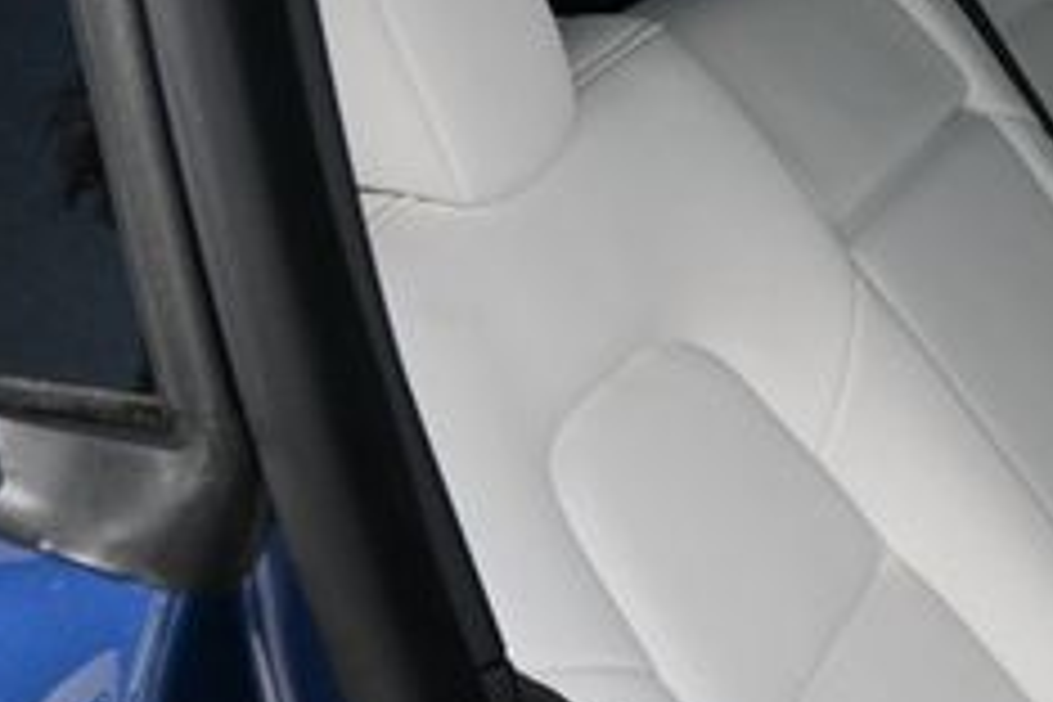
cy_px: 504
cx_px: 1390
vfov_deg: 16.2
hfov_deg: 21.7
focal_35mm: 84
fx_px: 2458
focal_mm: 20.5
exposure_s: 1/250
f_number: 4.5
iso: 200
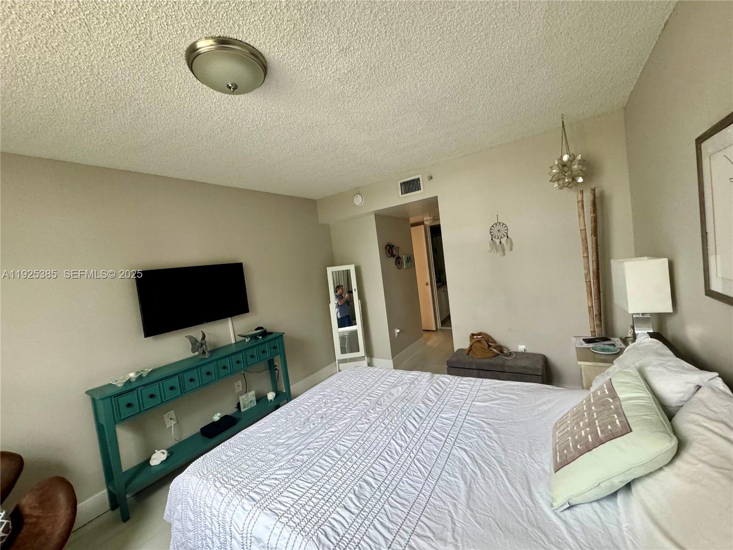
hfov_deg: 102.1
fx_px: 296
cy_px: 275
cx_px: 366
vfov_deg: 85.7
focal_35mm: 14
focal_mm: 2.22
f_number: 2.2
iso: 500
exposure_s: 1/60
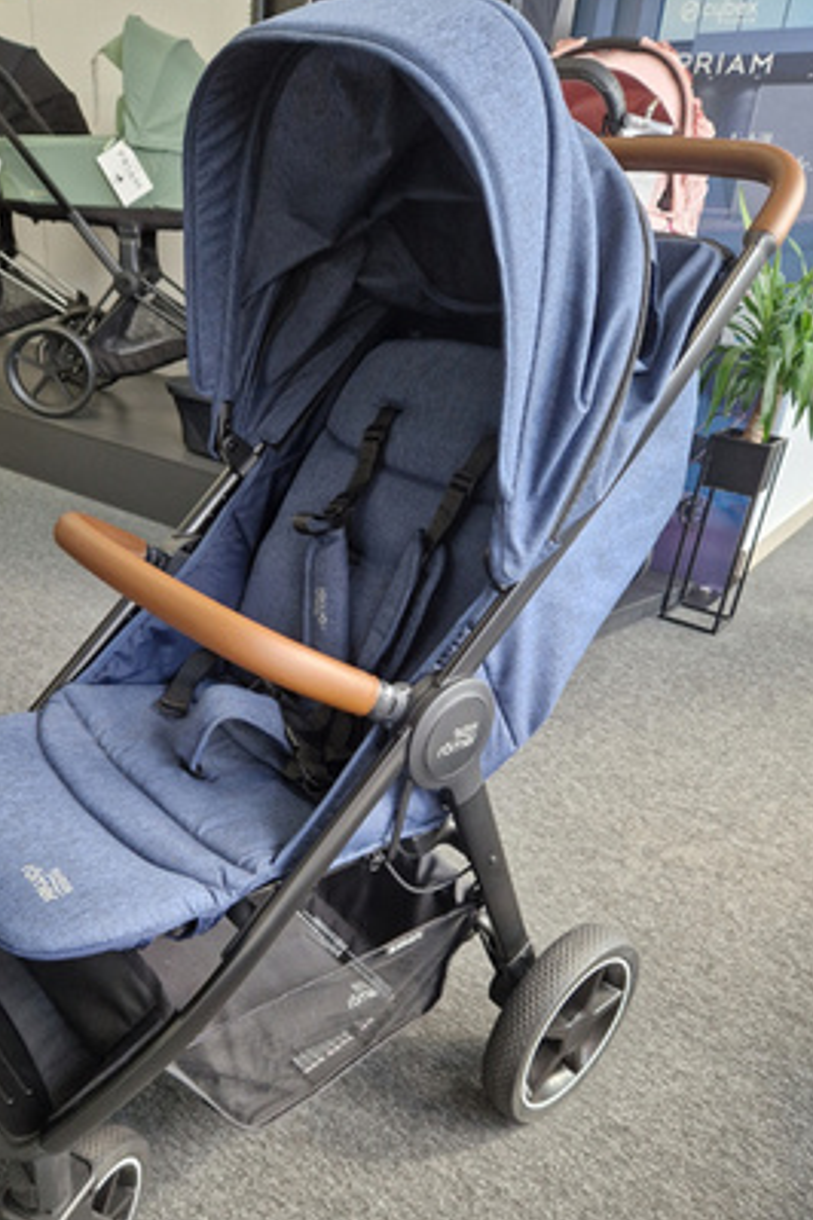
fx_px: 915
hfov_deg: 47.6
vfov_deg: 67.2
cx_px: 321
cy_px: 667
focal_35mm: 27
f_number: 1.8
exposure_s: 1/180
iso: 200
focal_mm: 5.4
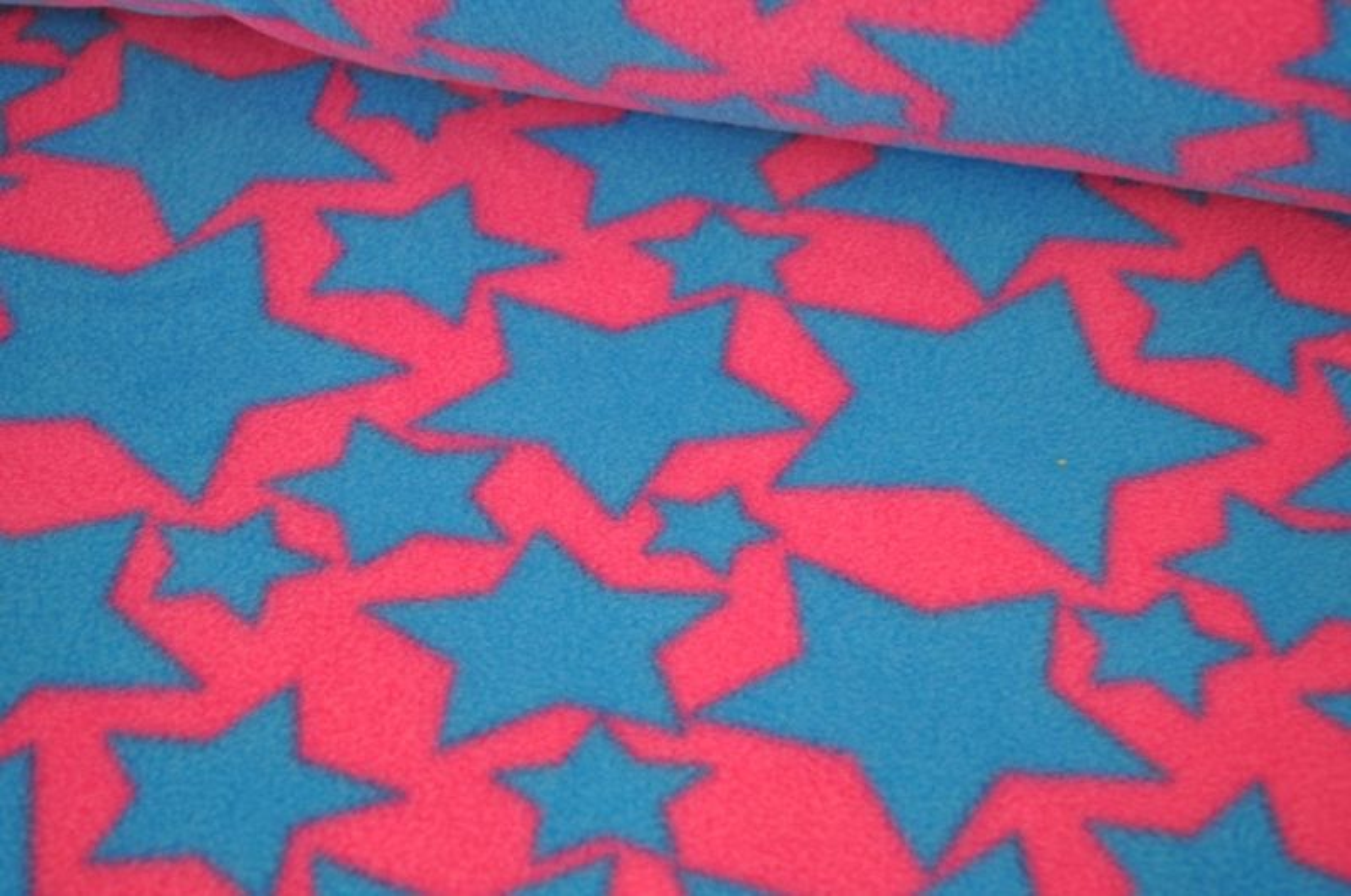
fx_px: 1911
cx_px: 676
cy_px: 448
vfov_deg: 26.4
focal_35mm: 51
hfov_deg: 38.9
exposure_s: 1/60
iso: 800
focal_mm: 34
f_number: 5
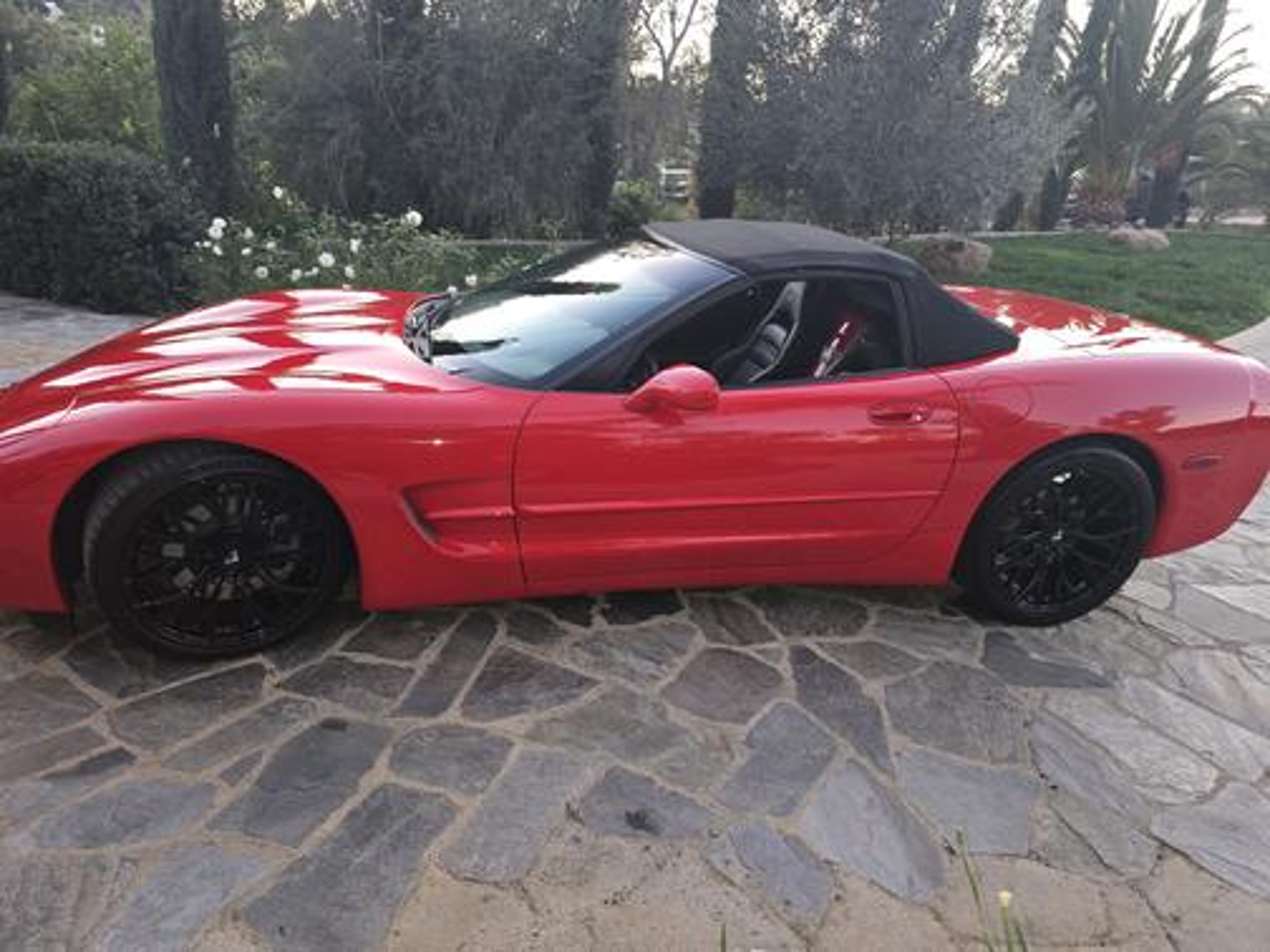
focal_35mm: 23
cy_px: 476
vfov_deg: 58.9
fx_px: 844
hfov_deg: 73.9
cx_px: 635
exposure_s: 1/24
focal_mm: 6.3
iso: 125
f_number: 1.7
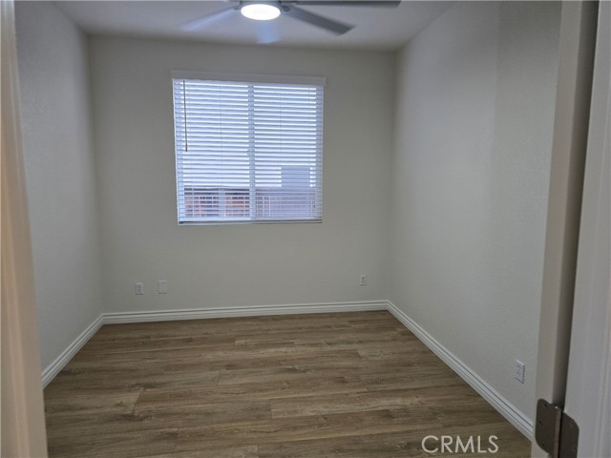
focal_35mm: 23
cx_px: 306
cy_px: 229
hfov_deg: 73.9
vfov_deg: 58.9
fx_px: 406
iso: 160
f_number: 1.7
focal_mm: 6.3
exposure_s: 1/120
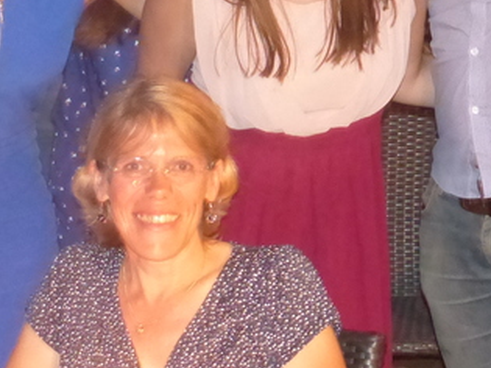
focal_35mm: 166
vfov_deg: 8.9
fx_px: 2354
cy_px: 53
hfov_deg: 11.9
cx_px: 274
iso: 800
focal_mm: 8.7
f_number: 2.8
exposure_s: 1/5
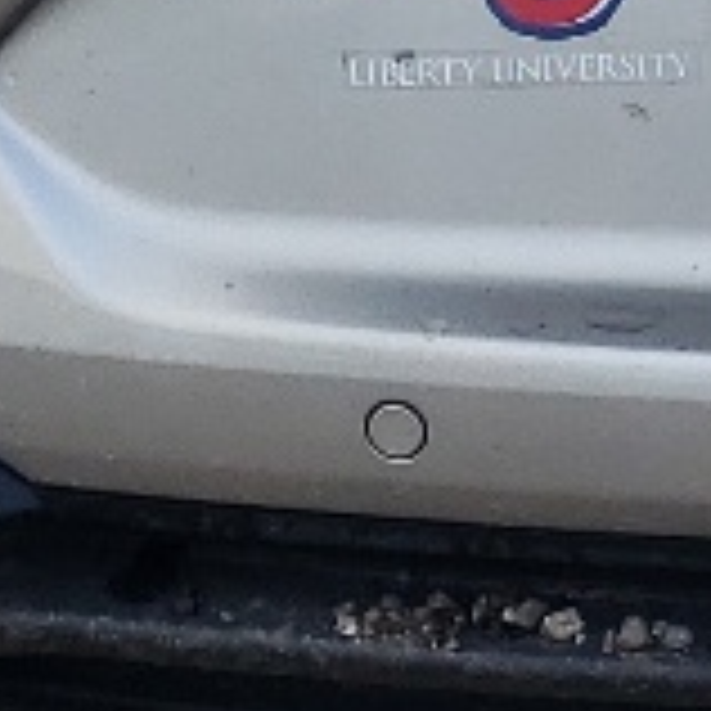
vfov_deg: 7.3
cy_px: -608
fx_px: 5391
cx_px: 1490
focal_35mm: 232
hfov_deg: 7.2
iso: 50
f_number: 1.5
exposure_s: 1/400
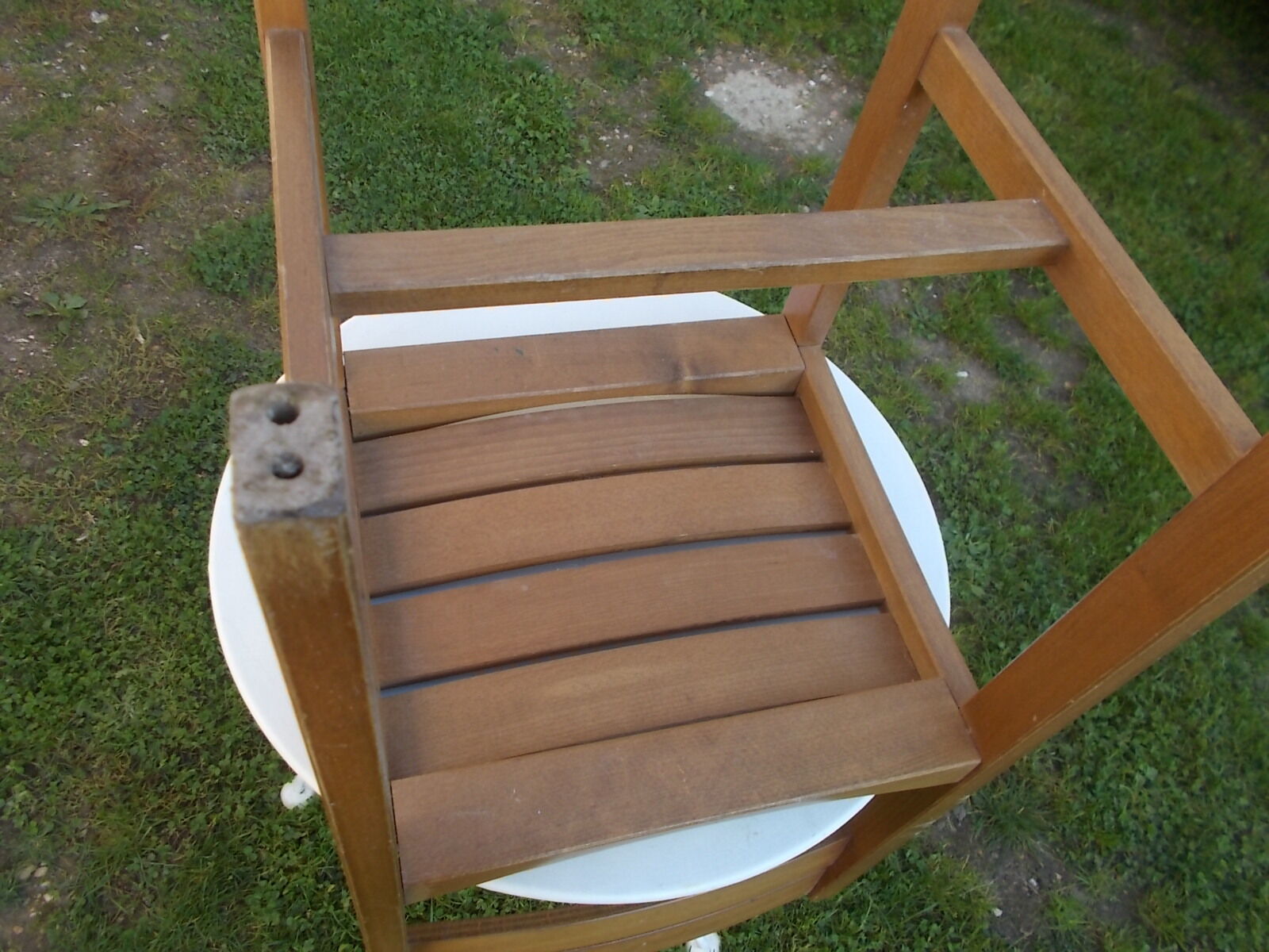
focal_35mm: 26
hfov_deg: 67.3
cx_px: 634
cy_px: 476
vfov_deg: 53.1
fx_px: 953
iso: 80
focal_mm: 4.6
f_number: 3.2
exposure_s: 1/125
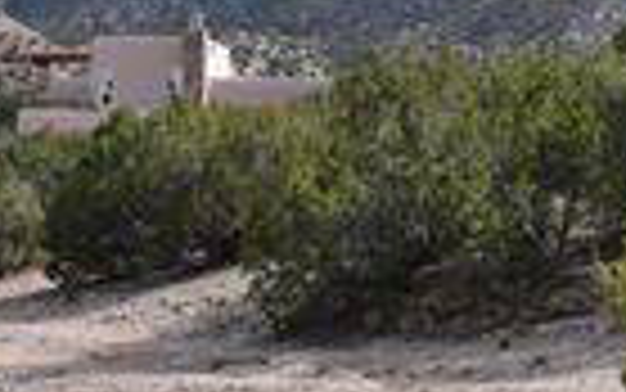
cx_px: 450
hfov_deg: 15.8
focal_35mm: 132
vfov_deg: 9.9
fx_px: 2253
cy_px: 74
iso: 200
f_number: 10
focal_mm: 24
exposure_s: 1/400
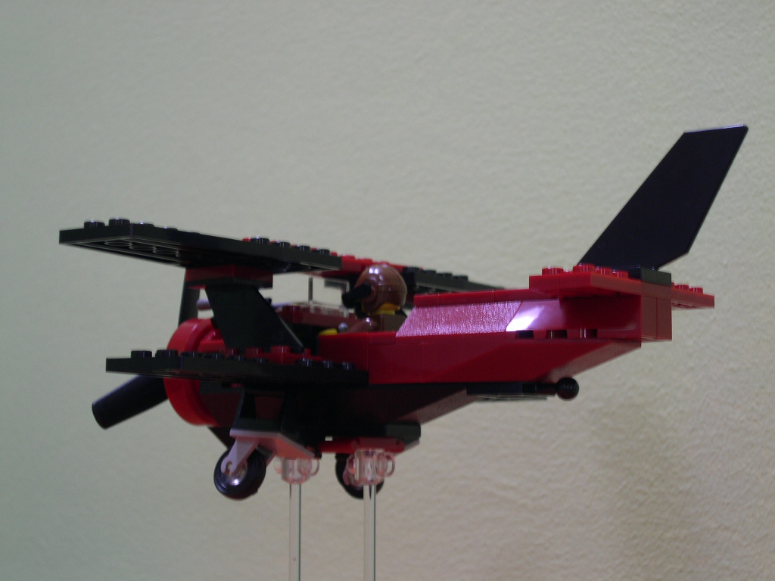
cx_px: 388
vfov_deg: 19.1
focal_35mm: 77
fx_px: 1724
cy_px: 290
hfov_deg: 25.3
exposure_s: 1/13.1
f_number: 4
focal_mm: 16.3
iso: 100
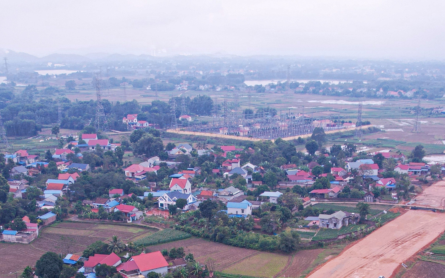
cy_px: 355
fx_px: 655
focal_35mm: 54
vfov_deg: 21.8
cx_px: 247
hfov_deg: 37.5
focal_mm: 8.38
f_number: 2.8
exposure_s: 1/400
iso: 200
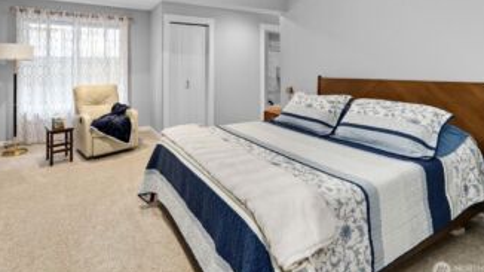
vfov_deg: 59.2
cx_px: 221
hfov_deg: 92.5
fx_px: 231
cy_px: 85
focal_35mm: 18
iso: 1000
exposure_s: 1/2
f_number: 6.3
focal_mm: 14
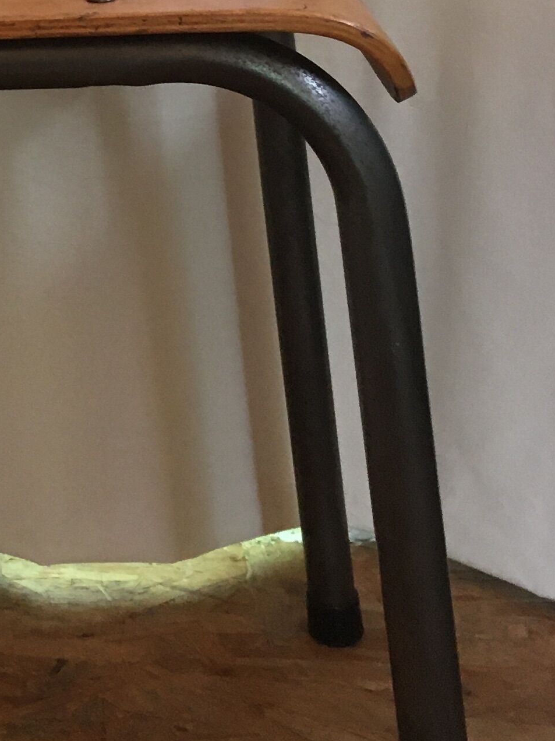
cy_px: 6
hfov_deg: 14.9
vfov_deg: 20.6
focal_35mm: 92
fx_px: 1967
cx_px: -287
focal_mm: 4.15
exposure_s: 1/33
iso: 125
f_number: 2.2
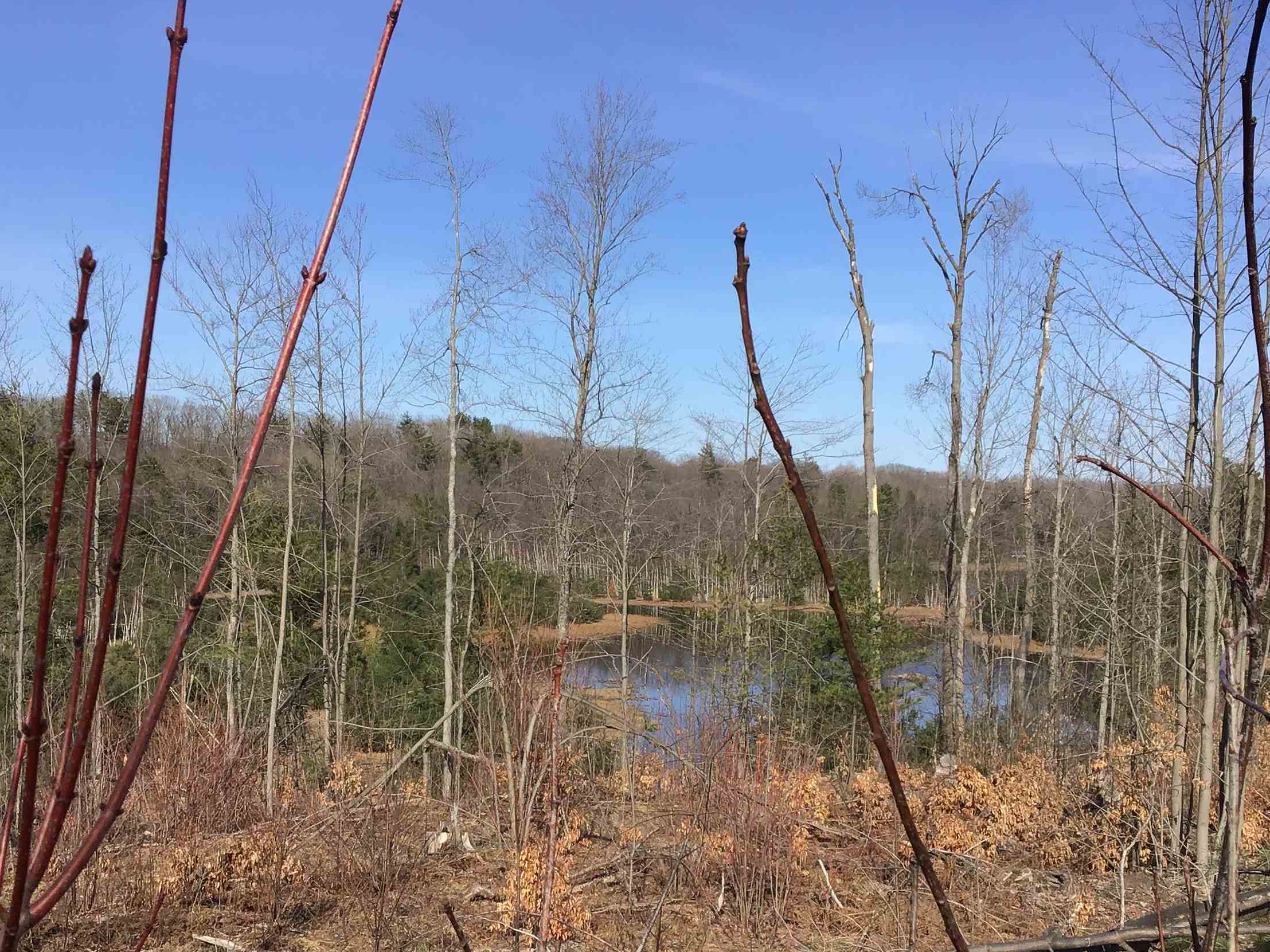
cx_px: 620
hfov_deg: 43.8
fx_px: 1578
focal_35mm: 43
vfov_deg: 33.5
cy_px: 574
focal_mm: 3.3
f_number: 2.4
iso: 25
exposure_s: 1/1217
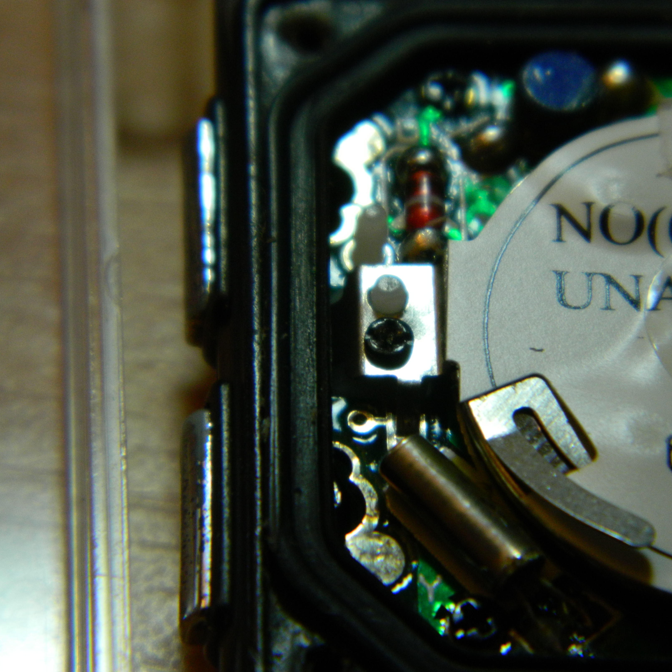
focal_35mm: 153
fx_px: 3360
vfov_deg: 11.4
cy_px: 338
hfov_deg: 11.4
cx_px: 384
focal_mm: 23.2
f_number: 4.7
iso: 200
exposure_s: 1/60
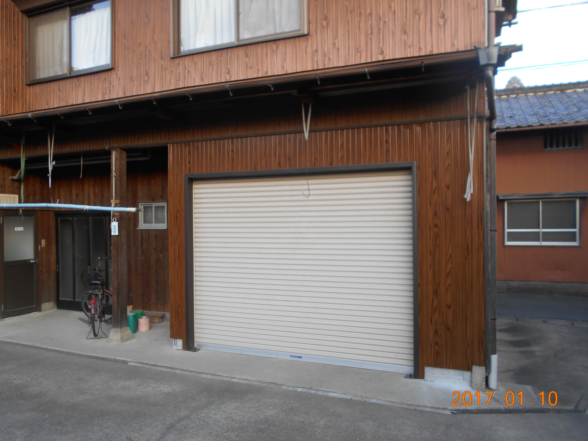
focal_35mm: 26
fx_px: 442
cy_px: 220
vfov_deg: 53.1
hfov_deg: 67.3
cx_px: 294
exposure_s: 1/60
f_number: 3.2
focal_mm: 4.6
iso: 80
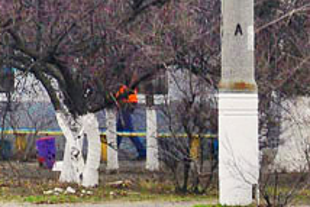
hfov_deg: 2.7
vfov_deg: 1.8
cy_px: -59
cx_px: -335
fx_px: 6523
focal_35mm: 757
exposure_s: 1/125
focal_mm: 90
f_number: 5.6
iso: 640
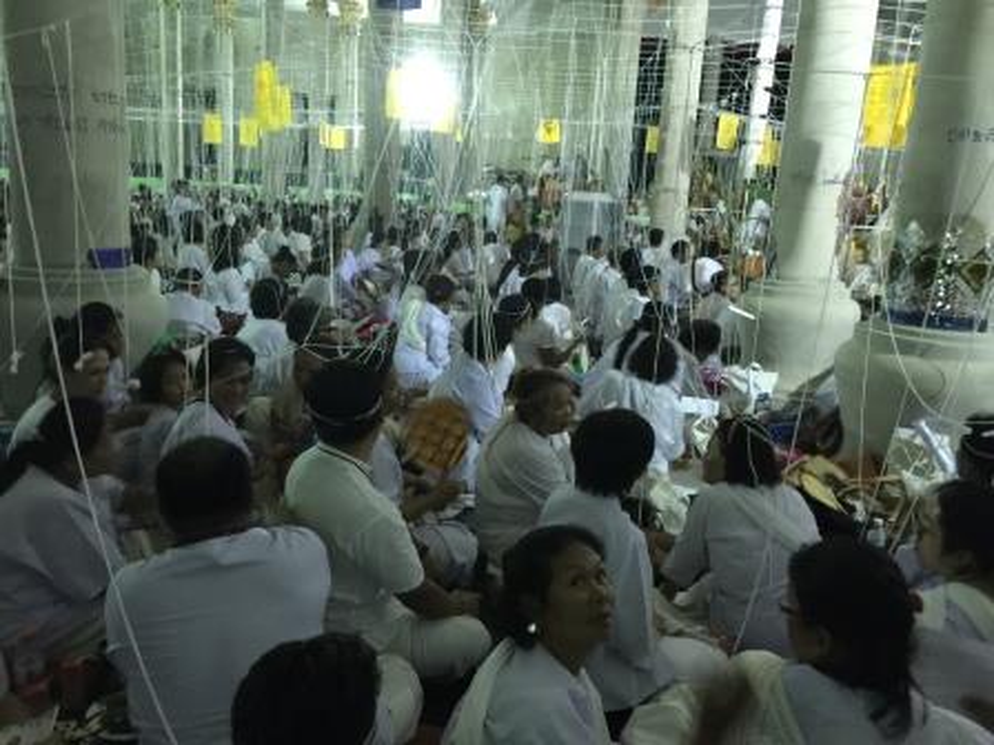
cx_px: 497
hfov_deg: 61.7
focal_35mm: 29
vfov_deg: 48.2
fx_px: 833
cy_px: 372
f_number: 2.2
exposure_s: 1/4
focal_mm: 4.15
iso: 125
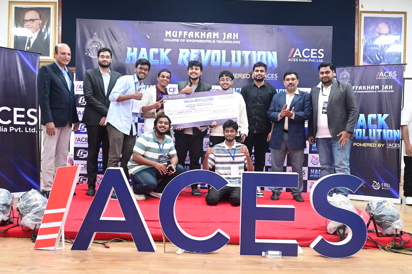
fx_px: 383
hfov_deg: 56.5
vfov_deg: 39.4
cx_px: 206
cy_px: 137
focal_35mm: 34
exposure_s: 1/125
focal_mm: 33.5
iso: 6400
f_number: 5.6
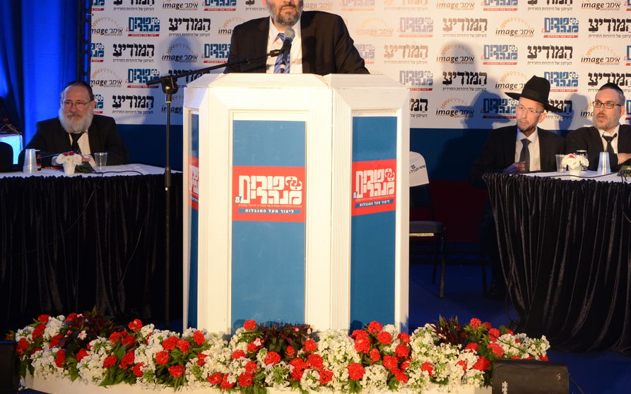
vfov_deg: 21.4
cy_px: 80
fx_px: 1028
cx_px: 432
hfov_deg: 33.7
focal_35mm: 60
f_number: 5.6
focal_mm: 25
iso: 1250
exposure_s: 1/80
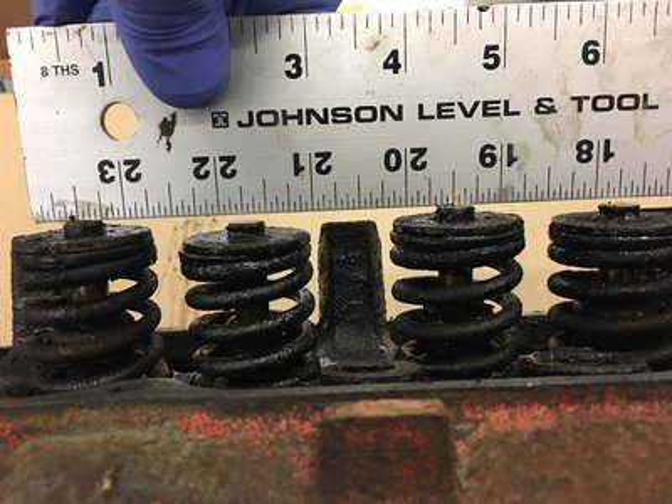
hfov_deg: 61.7
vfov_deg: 48.2
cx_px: 336
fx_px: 563
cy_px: 252
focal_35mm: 29
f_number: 2.2
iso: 160
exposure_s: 1/30
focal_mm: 4.15
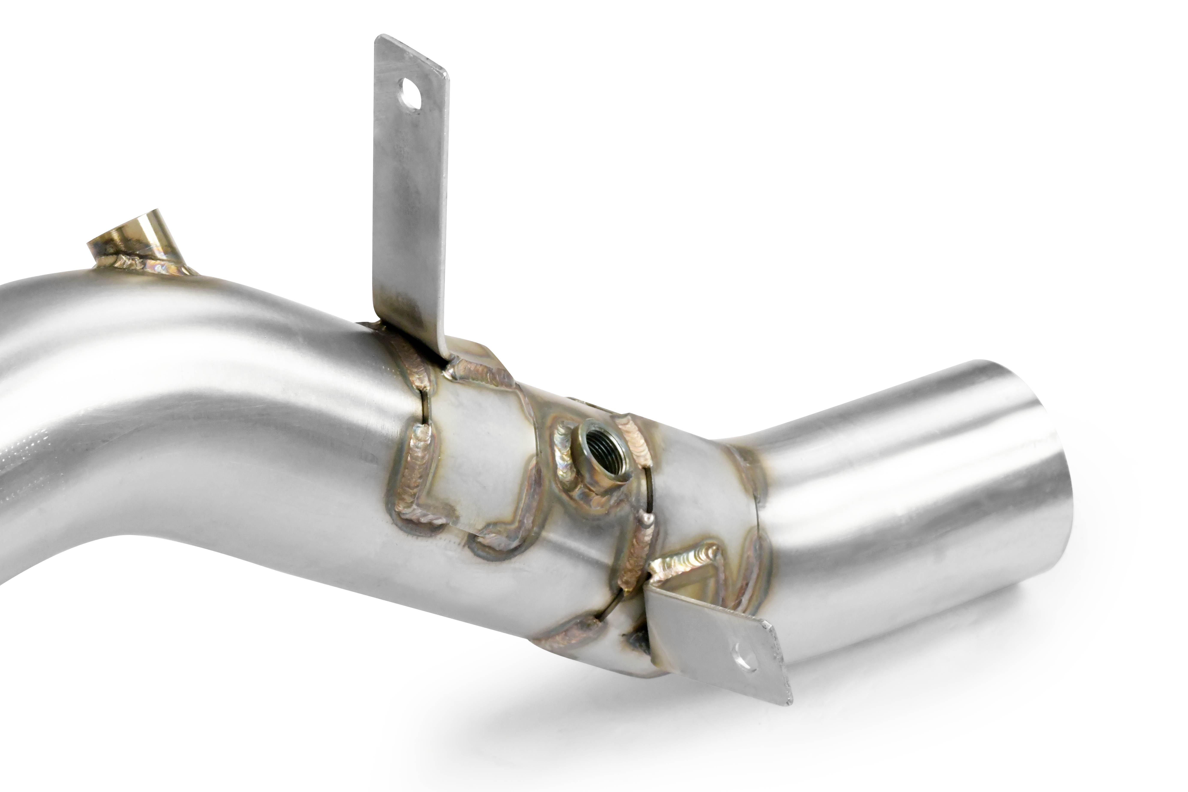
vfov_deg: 12.1
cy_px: 398
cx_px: 592
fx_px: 3729
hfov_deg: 18.1
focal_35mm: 113
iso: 4000
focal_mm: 75
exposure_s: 1/200
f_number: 14
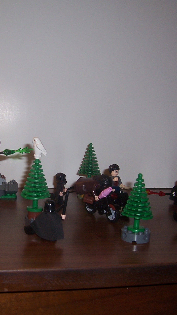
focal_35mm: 50
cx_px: 53
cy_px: 159
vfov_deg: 41.3
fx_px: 417
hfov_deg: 23.8
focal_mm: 5.6
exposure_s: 1/60
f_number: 2.7
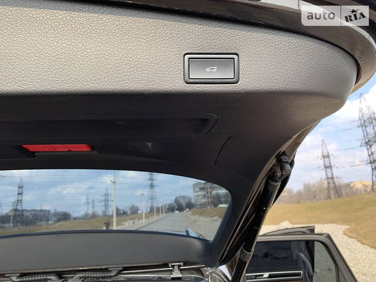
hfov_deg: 67.3
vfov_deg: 53.1
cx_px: 188
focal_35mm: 26
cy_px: 141
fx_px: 282
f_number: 1.8
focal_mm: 4.2
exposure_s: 1/198
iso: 25
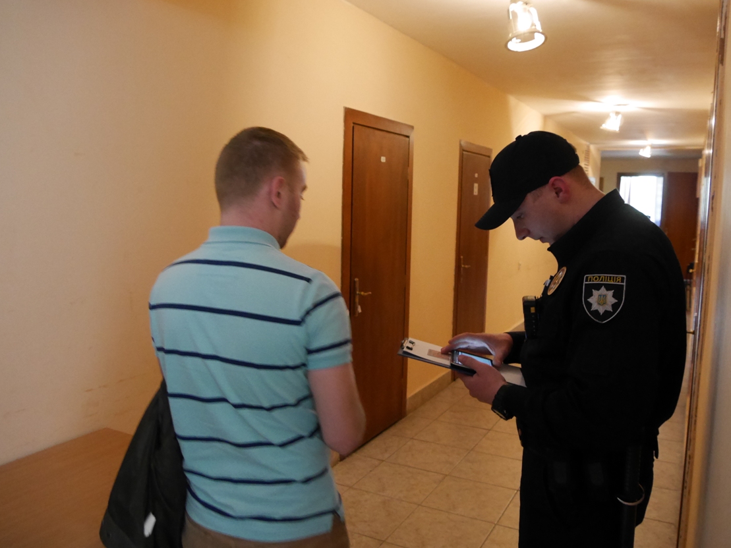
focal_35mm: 29
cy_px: 269
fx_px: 612
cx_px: 371
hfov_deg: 61.7
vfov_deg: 48.2
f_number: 3.5
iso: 3200
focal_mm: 14
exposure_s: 1/60
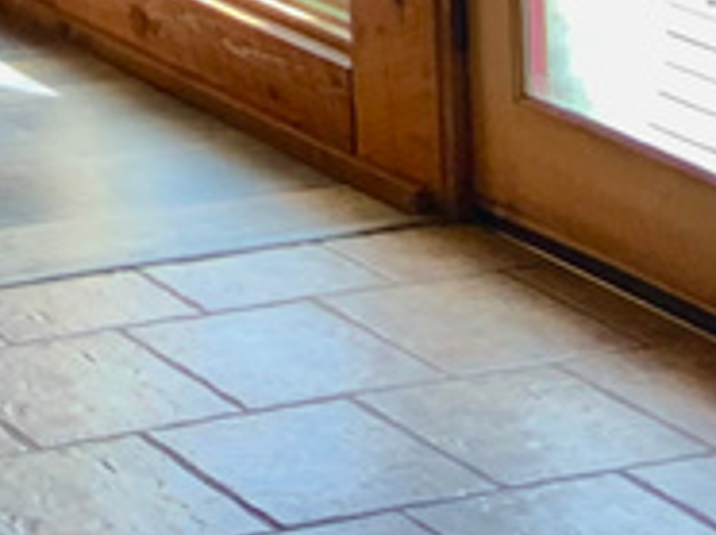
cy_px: -828
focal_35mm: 160
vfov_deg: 8.3
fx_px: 3305
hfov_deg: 10.9
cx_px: -866
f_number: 1.8
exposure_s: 1/120
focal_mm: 3
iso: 32
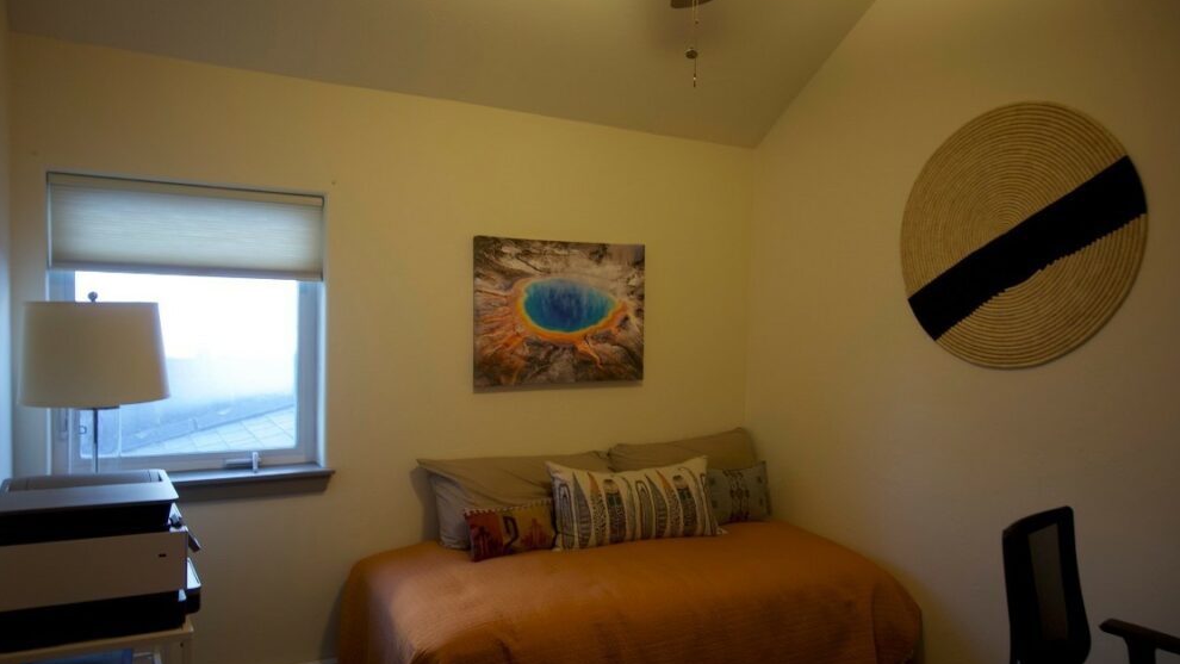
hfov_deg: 71.9
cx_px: 589
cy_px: 361
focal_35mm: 26
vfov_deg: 44.4
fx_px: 814
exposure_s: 1/15
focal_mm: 16
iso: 200
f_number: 3.5
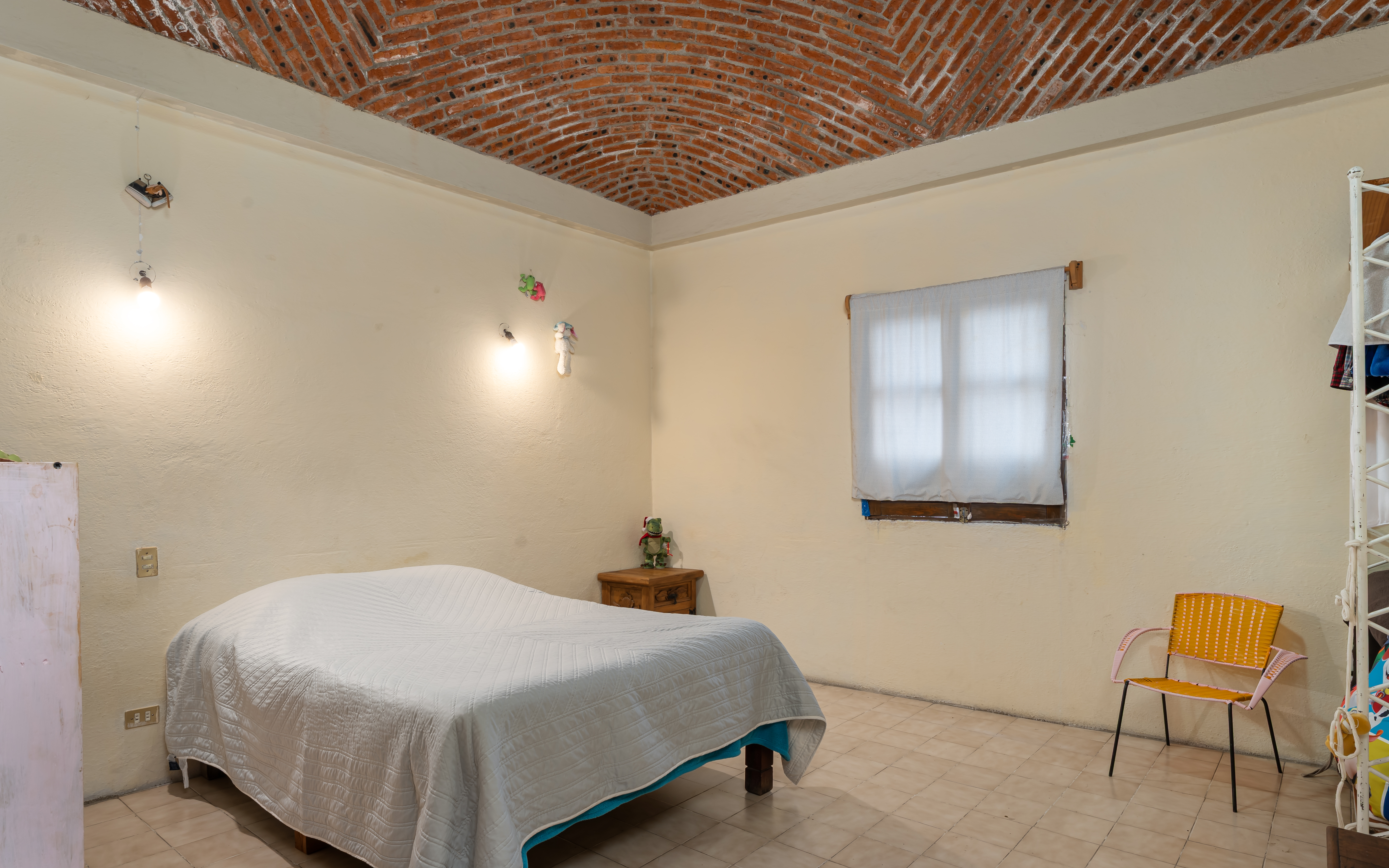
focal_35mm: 20
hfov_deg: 84.5
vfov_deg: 59.0
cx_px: 702
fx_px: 765
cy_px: 473
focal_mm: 19.2
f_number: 10
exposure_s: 1/6
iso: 160
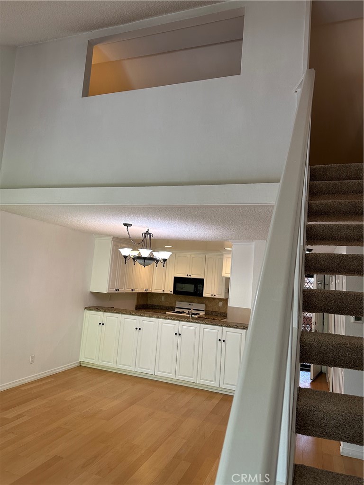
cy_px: 242
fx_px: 336
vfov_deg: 71.6
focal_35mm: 24
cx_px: 182
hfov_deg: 56.8
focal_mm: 6.86
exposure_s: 1/120
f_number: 1.78
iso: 200
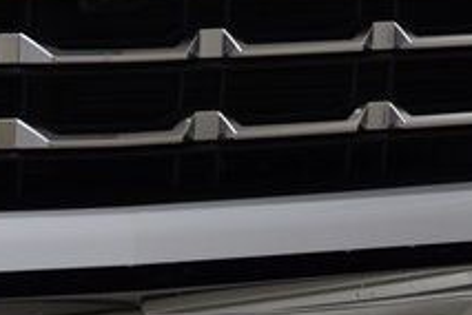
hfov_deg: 8.8
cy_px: -21
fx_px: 3068
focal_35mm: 234
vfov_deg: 5.9
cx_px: 113
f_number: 7.1
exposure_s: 1/25
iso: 400
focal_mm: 52
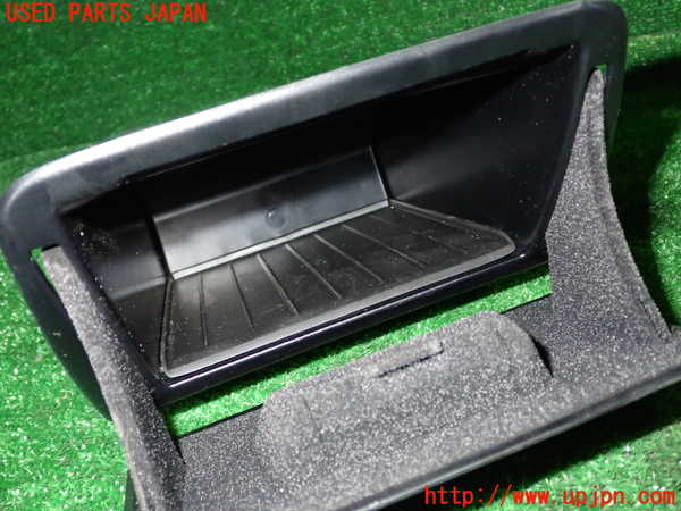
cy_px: 256
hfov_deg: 51.4
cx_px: 340
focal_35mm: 36
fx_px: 708
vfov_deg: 39.7
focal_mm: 6.37
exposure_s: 1/40
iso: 800
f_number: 7.1
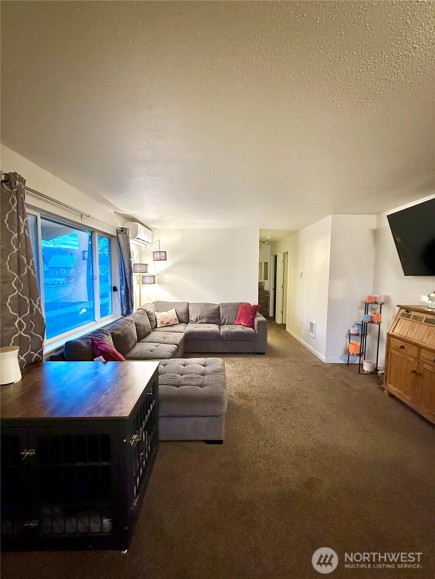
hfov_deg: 85.7
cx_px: 218
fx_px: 235
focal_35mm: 14
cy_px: 290
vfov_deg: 102.1
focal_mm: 2.22
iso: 800
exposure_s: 1/60
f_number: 2.2
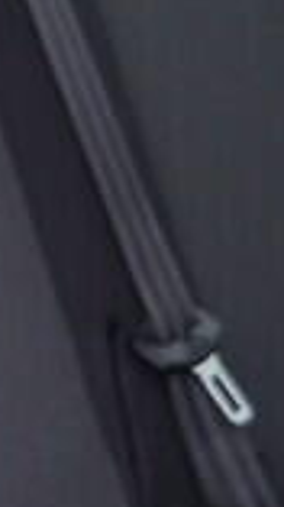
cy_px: 116
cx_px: -307
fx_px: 4645
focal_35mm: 346
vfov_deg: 6.2
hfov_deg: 3.5
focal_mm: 24
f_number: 2.8
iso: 125
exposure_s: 1/40
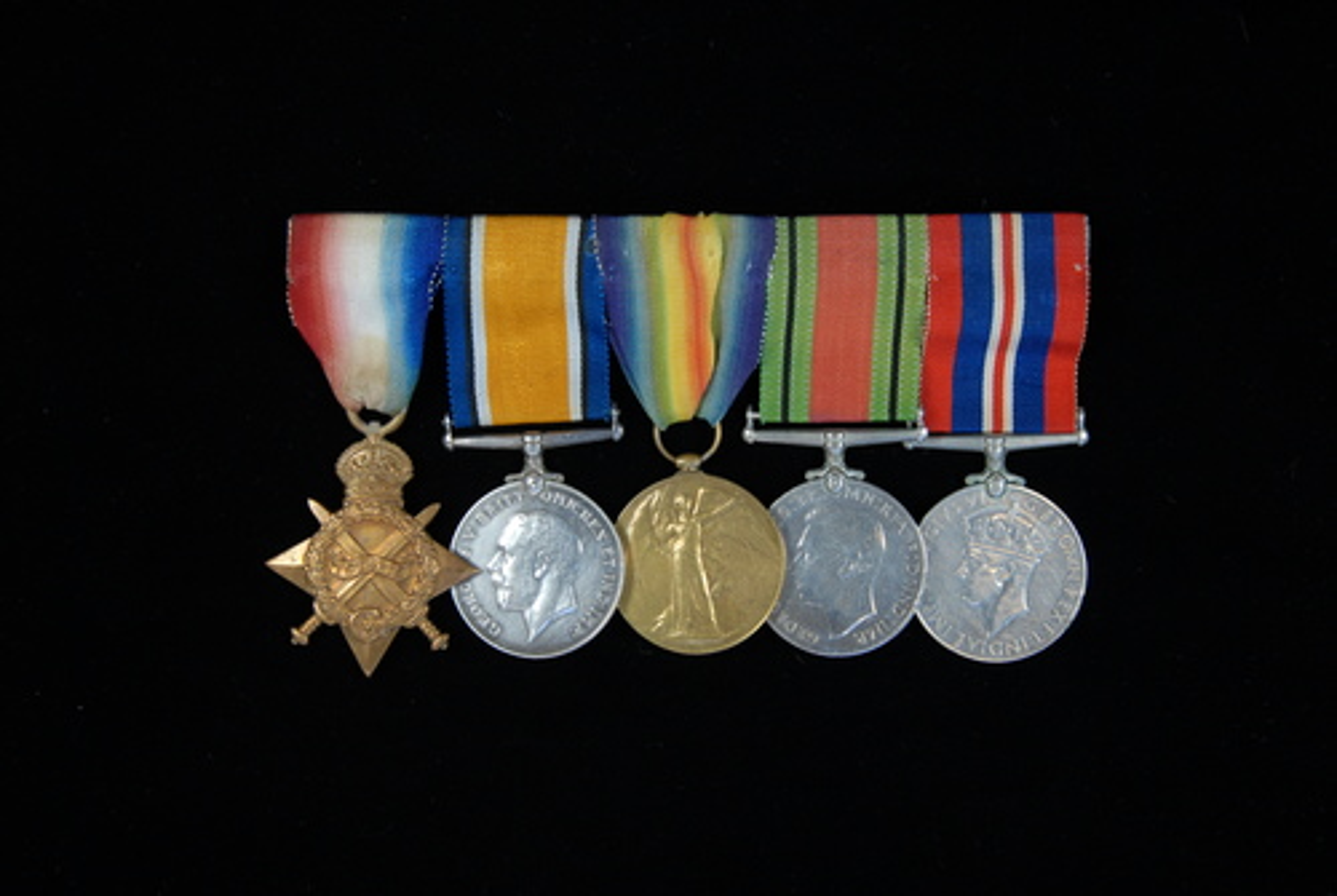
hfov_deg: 29.8
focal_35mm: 68
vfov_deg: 20.2
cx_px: 668
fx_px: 2511
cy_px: 448
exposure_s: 1/30
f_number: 5.6
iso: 160
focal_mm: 45
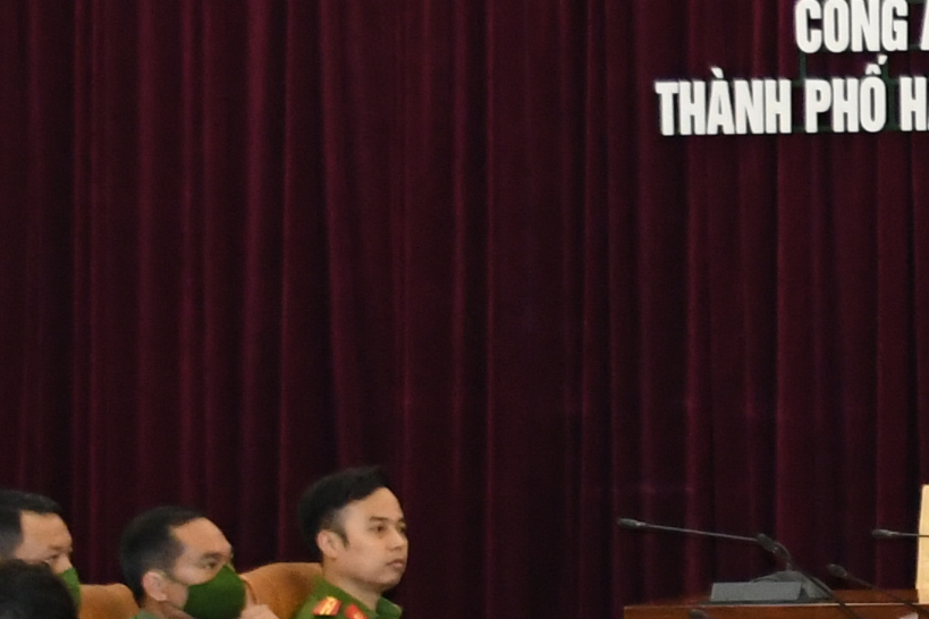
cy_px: 357
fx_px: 5330
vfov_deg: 6.6
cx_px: 1850
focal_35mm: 207
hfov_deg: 9.3
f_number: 5
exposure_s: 1/200
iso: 2500
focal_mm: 27
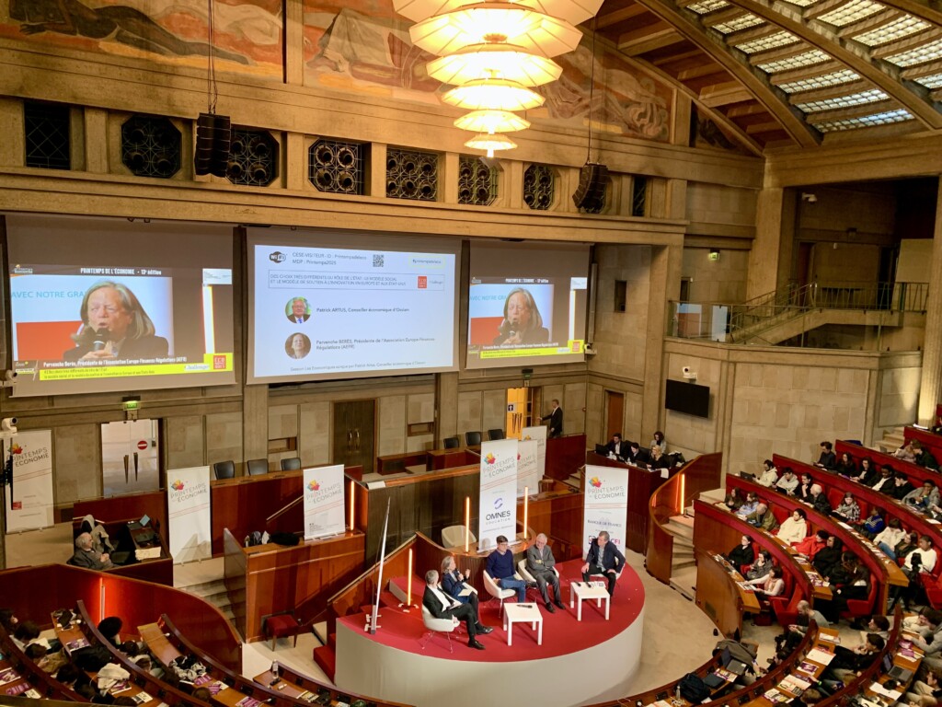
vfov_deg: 53.1
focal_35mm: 26
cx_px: 471
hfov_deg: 67.3
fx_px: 708
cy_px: 354
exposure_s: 1/50
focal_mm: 4.25
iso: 100
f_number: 1.8
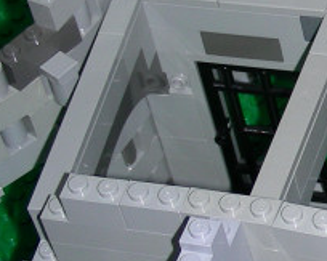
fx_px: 1780
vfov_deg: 8.4
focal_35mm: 184
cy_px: 78
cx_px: 521
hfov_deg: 10.1
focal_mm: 8
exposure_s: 1/60.1
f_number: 3.5
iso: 50
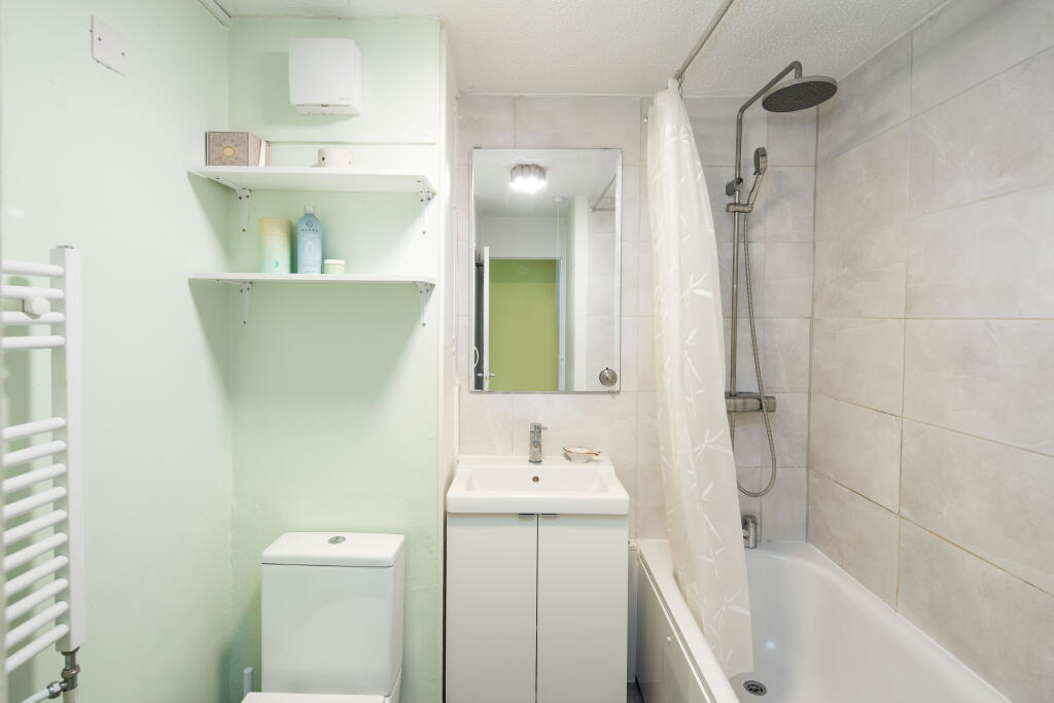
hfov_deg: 93.3
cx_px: 527
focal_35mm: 17
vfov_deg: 70.5
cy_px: 352
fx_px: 498
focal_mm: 17
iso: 250
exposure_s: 1/3
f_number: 8
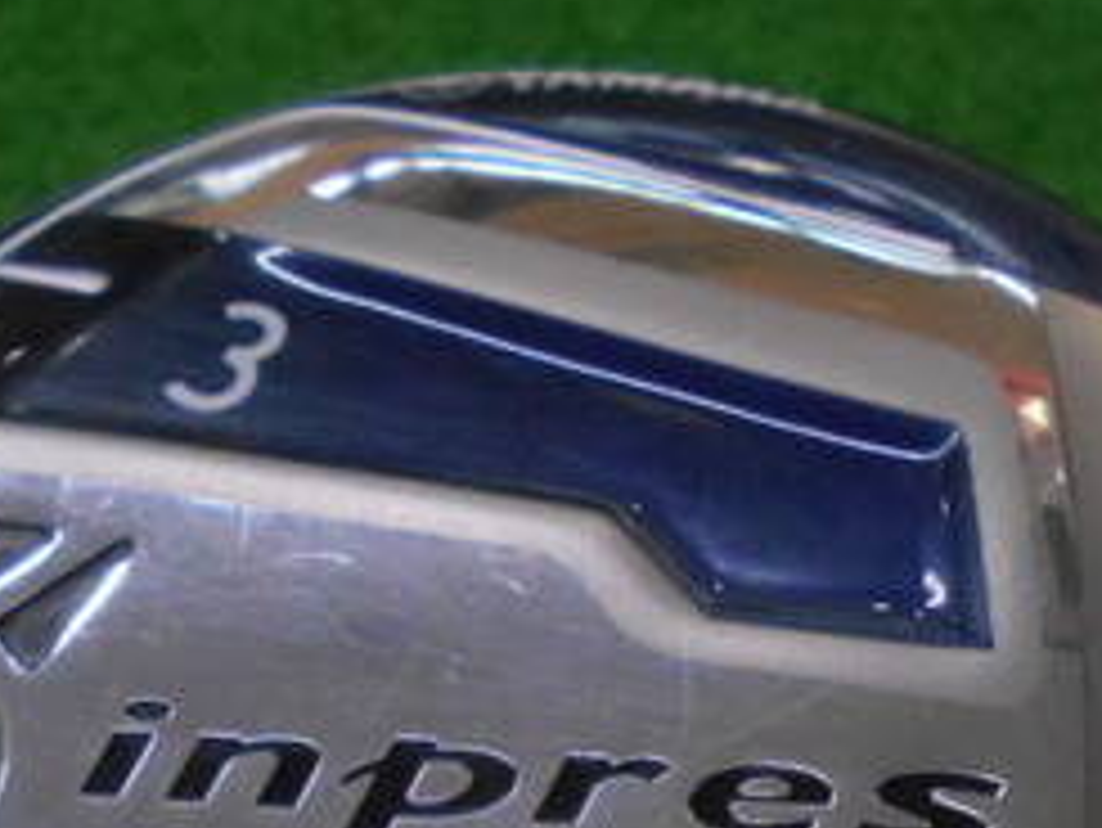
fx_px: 2166
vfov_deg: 20.4
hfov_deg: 28.5
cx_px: 544
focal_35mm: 68
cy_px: 972
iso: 800
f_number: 3.2
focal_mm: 4.6
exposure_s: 1/250
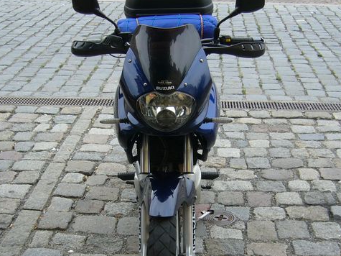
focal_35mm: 59
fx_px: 581
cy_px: 160
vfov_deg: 24.7
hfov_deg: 32.7
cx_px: 164
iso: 80
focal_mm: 5.8
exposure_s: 1/400
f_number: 2.8
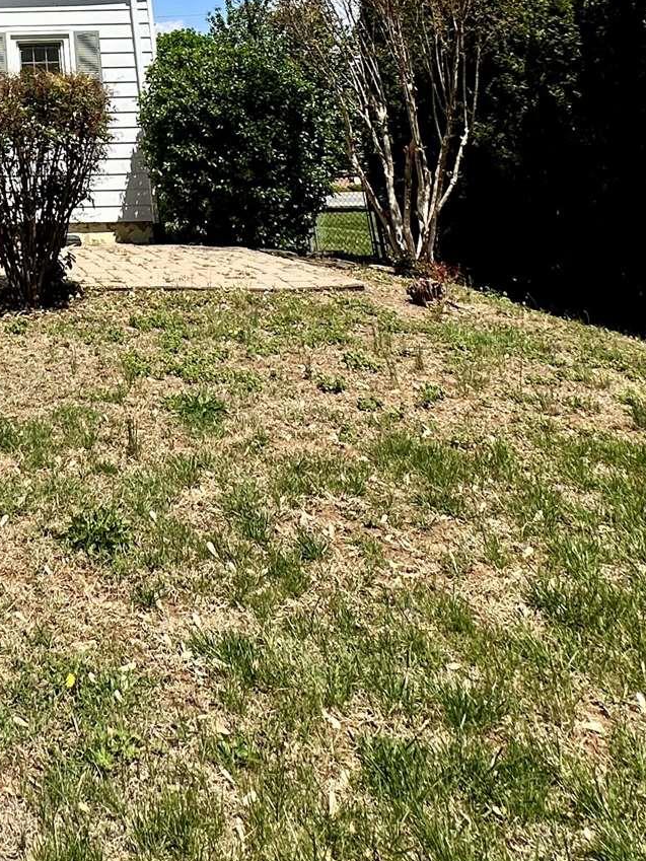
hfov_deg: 32.0
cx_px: -110
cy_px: -155
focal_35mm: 38
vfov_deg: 37.7
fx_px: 945
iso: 40
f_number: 2.2
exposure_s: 1/2020
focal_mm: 2.22
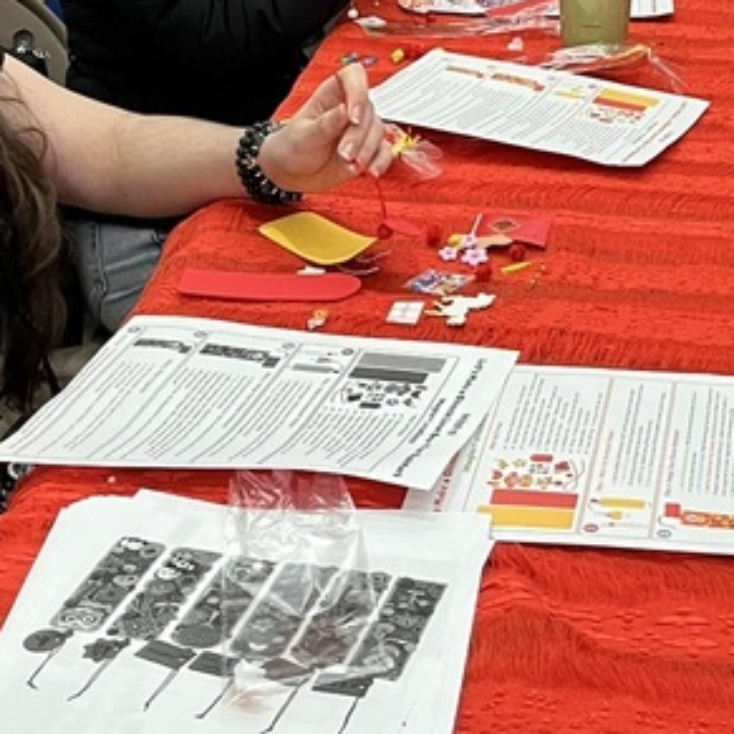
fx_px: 1943
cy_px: -164
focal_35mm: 81
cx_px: 679
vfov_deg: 20.0
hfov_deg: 20.9
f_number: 1.6
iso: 400
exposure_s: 1/60
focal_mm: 5.1
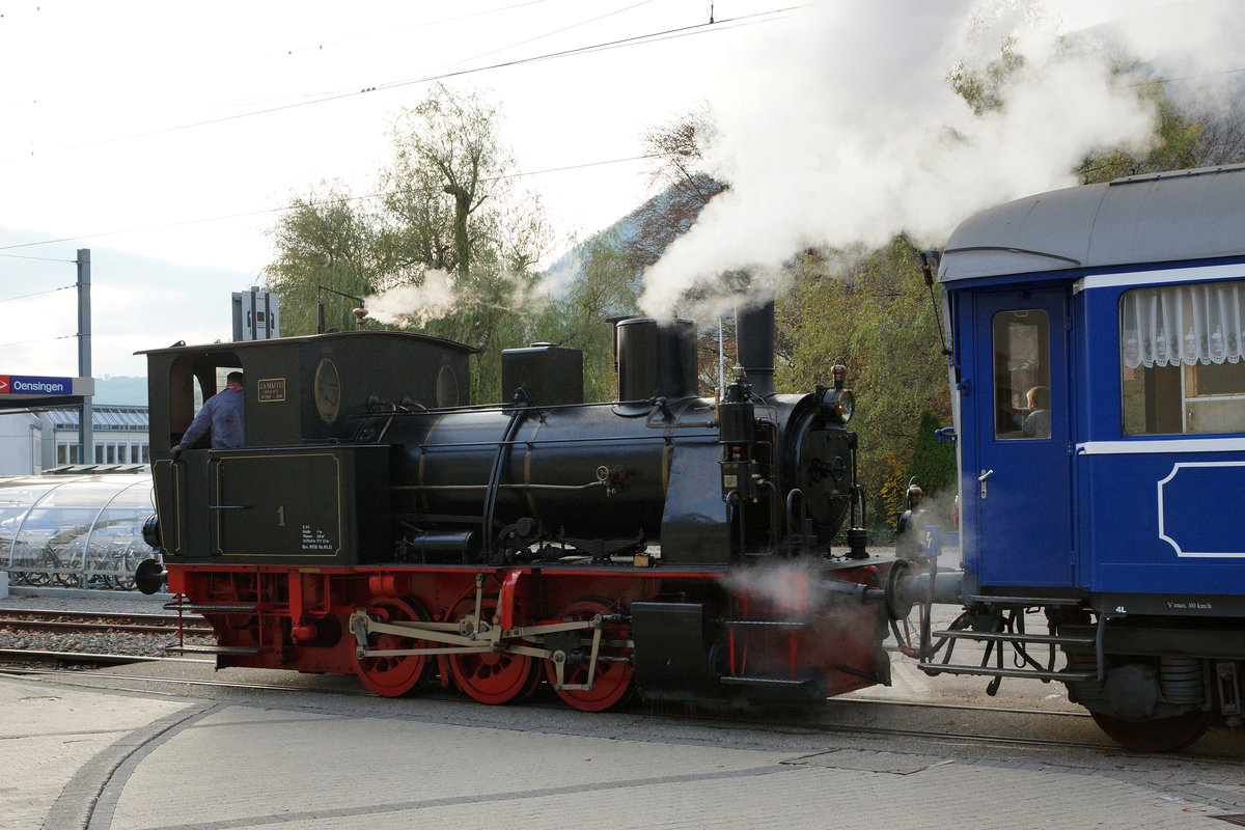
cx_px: 622
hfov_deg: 43.6
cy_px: 415
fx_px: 1556
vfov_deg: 29.9
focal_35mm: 45
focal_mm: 30
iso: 640
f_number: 5
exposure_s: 1/500
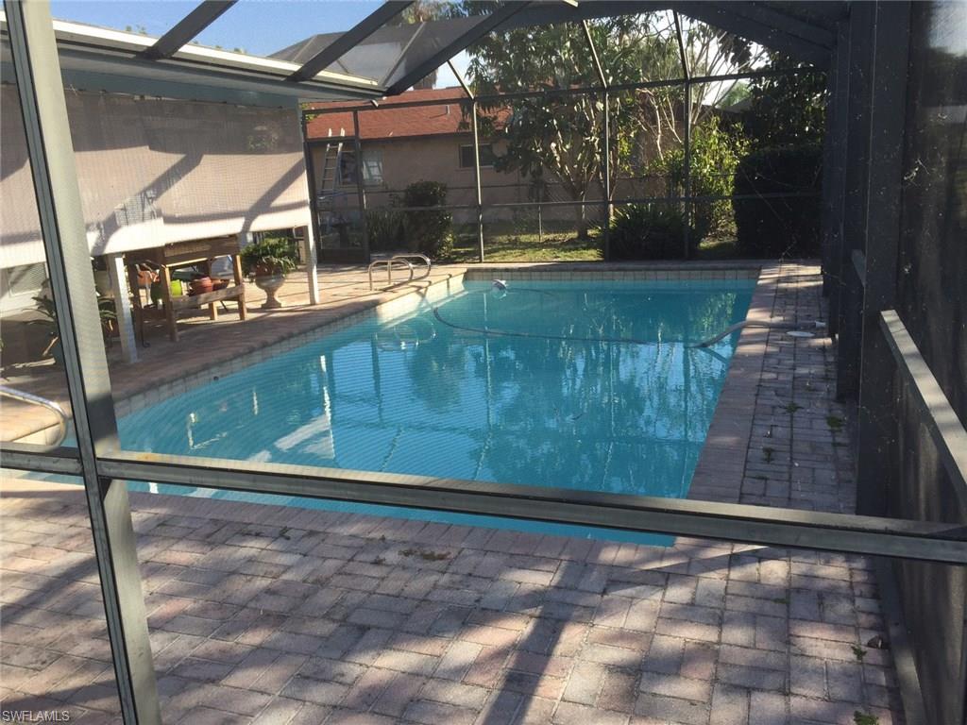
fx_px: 810
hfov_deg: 61.7
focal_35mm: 29
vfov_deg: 48.2
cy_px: 362
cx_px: 484
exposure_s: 1/353
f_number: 2.2
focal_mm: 4.15
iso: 32
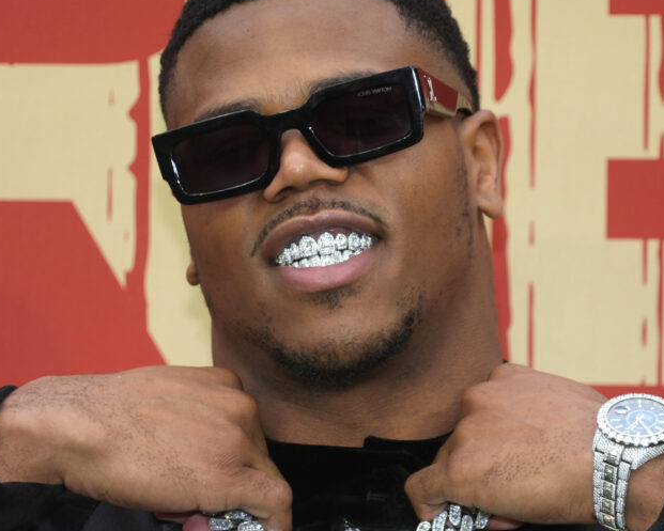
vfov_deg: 5.2
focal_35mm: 295
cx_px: 295
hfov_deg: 6.6
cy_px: 299
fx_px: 5798
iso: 400
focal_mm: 160
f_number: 6.3
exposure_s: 1/250
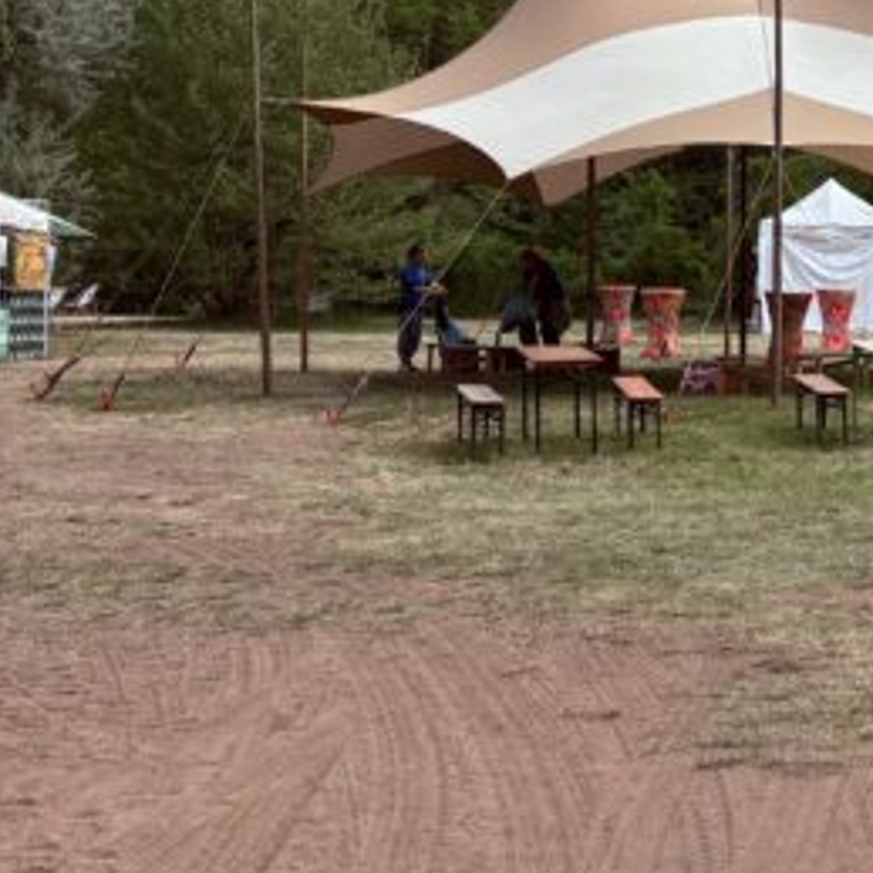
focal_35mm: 91
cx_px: 1149
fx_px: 2596
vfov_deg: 19.0
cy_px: 249
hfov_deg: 17.8
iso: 50
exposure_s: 1/2865
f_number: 1.6
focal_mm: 5.96
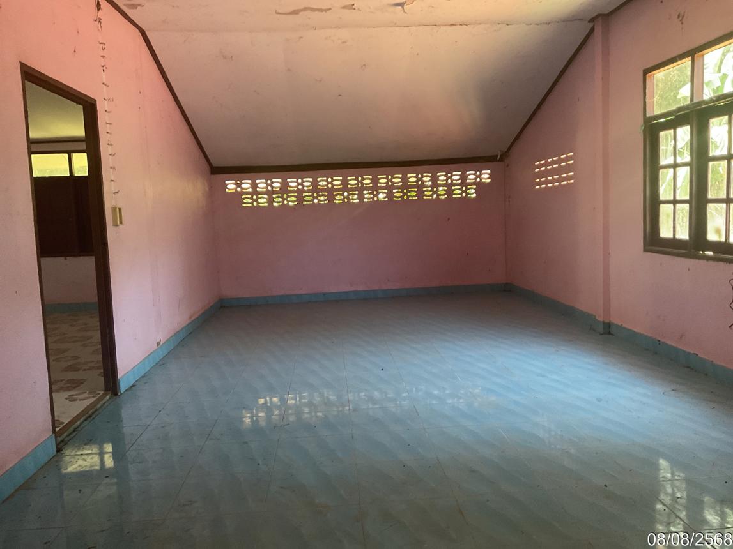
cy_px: 274
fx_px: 614
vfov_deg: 48.2
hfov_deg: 61.7
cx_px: 366
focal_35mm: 29
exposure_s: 1/40
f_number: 1.8
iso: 200
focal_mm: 3
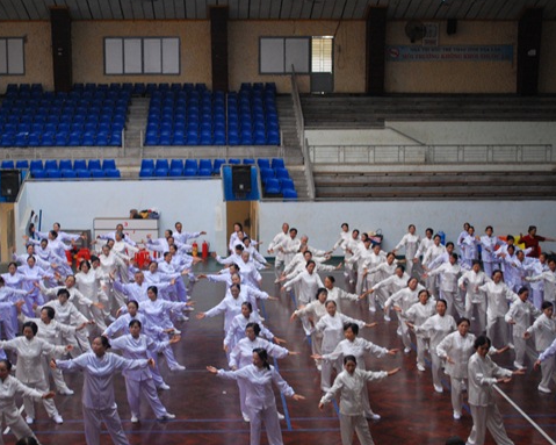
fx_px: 899
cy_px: 220
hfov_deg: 34.3
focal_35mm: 55
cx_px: 244
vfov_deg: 27.8
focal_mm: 29
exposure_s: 1/60
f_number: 4.8
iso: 800
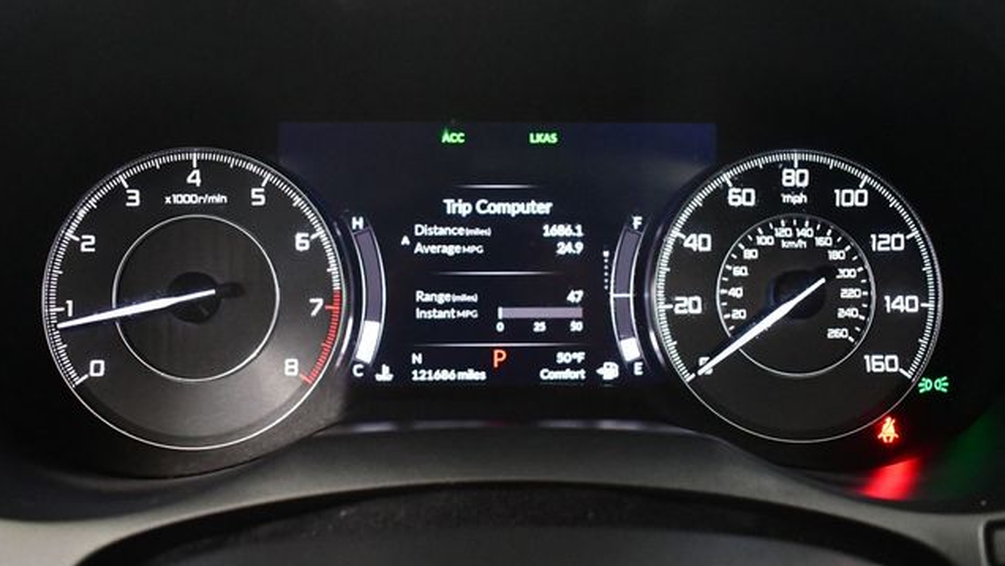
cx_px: 502
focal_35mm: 38
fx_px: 1013
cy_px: 285
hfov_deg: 52.8
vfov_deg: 31.2
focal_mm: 18
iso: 6400
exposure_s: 1/60
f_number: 3.5
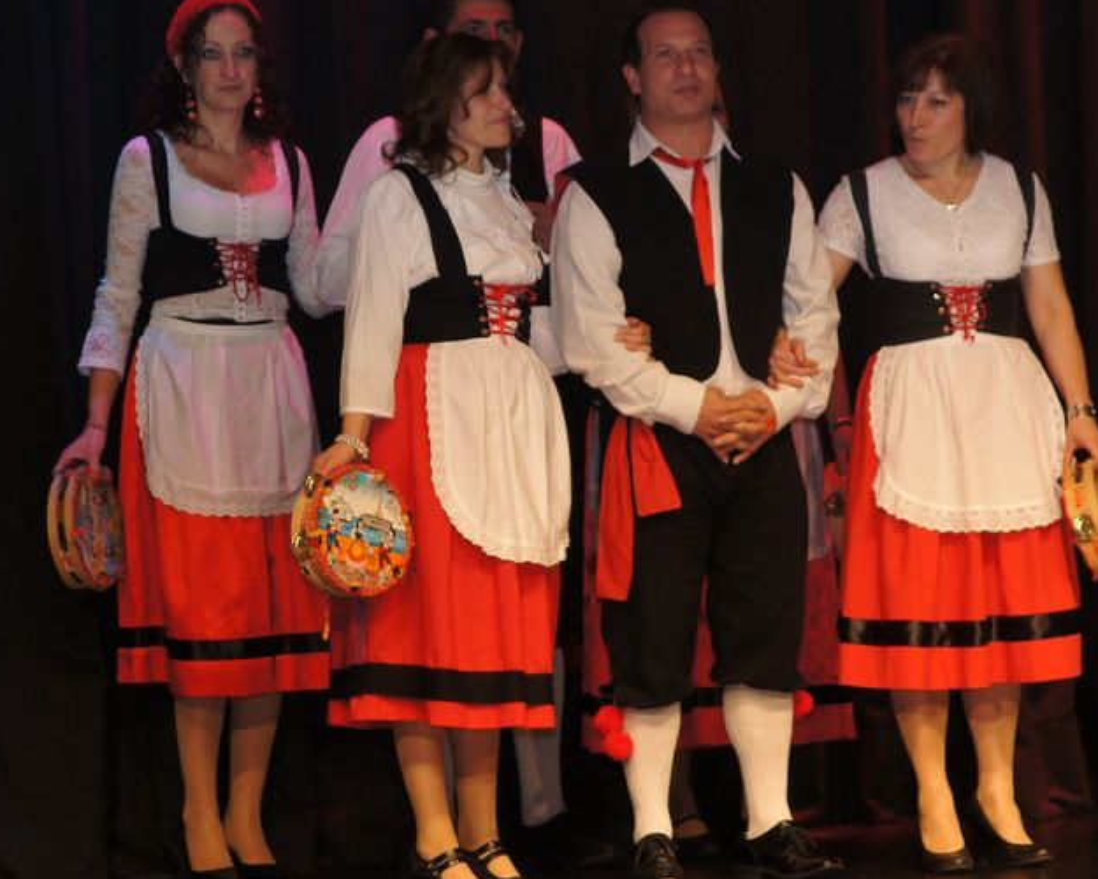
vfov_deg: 8.9
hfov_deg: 11.2
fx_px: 5614
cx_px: 543
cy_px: 301
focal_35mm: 173
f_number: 4.5
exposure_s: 1/125
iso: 800
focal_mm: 75
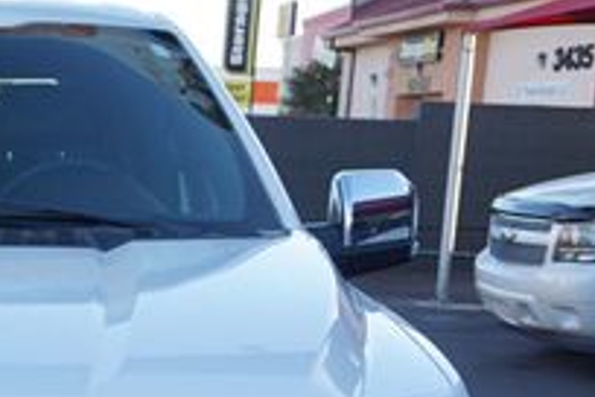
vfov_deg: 14.0
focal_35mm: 94
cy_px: 517
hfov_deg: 20.0
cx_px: -172
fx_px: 1553
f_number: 5
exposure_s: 1/80
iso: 100
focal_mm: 20
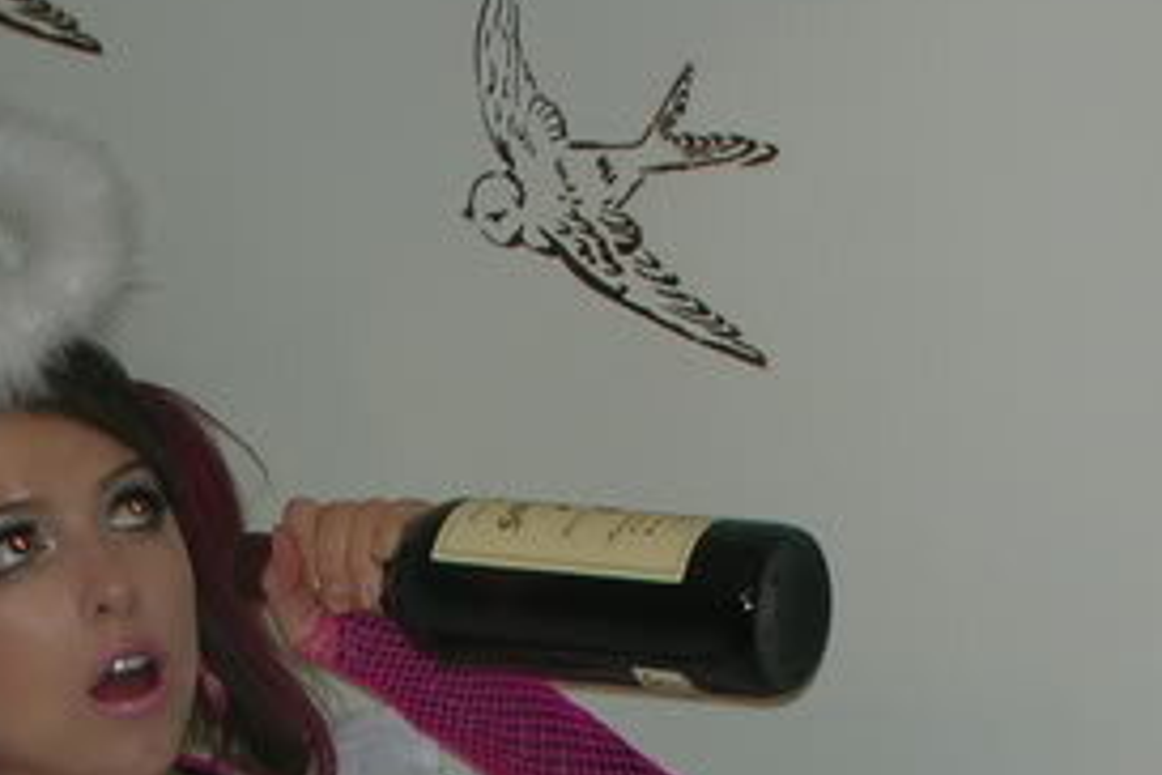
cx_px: 353
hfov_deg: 14.6
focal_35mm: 140
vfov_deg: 9.2
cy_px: 1537
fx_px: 4519
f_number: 3.5
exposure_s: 1/60.1
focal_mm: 7.7
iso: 50
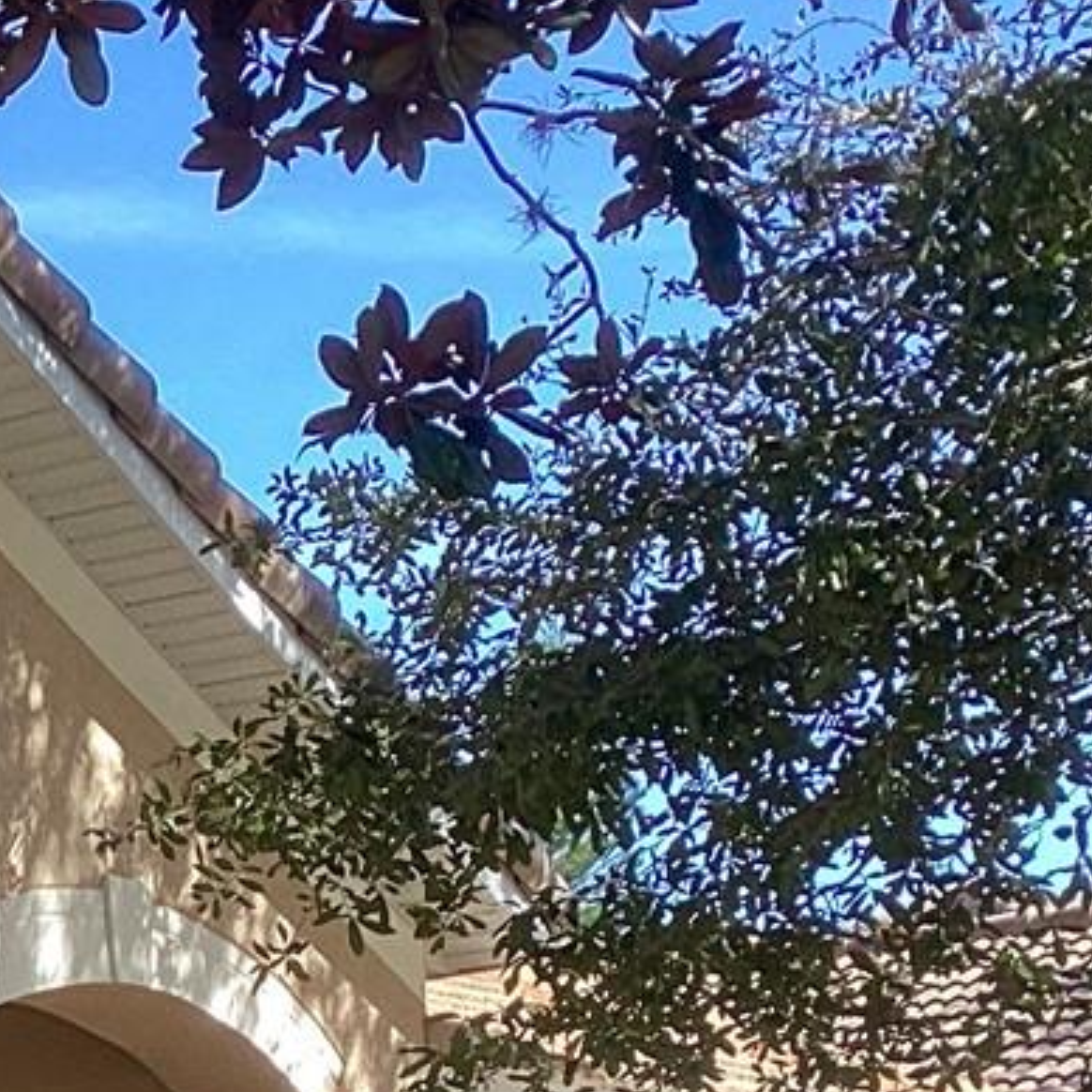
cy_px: 1514
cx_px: -645
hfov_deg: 14.2
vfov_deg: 14.6
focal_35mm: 113
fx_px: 4033
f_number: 2.4
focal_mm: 3.3
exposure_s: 1/120
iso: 25
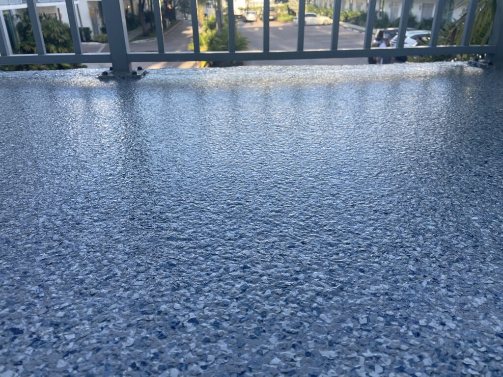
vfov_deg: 53.1
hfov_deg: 67.3
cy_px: 188
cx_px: 252
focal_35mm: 26
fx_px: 378
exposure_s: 1/477
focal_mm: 4.2
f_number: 1.6
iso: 32
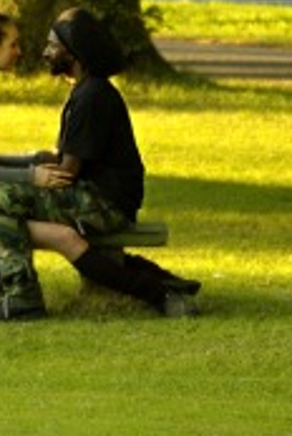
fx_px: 12566
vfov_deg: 2.0
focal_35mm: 1037
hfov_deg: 1.3
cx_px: 38
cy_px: 171
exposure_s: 1/60
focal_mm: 300
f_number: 6.3
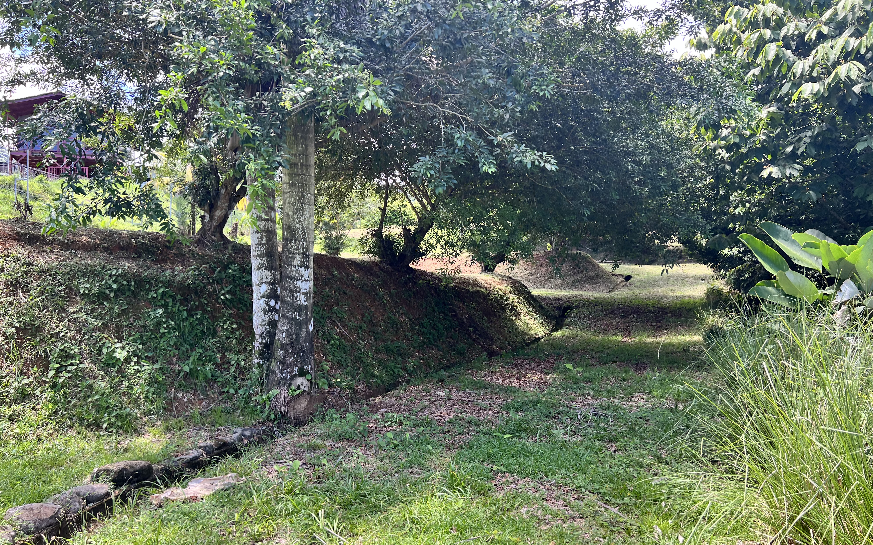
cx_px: 436
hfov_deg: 66.5
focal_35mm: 28
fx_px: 666
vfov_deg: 44.3
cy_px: 324
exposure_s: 1/404
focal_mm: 5.7
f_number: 1.5
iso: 50
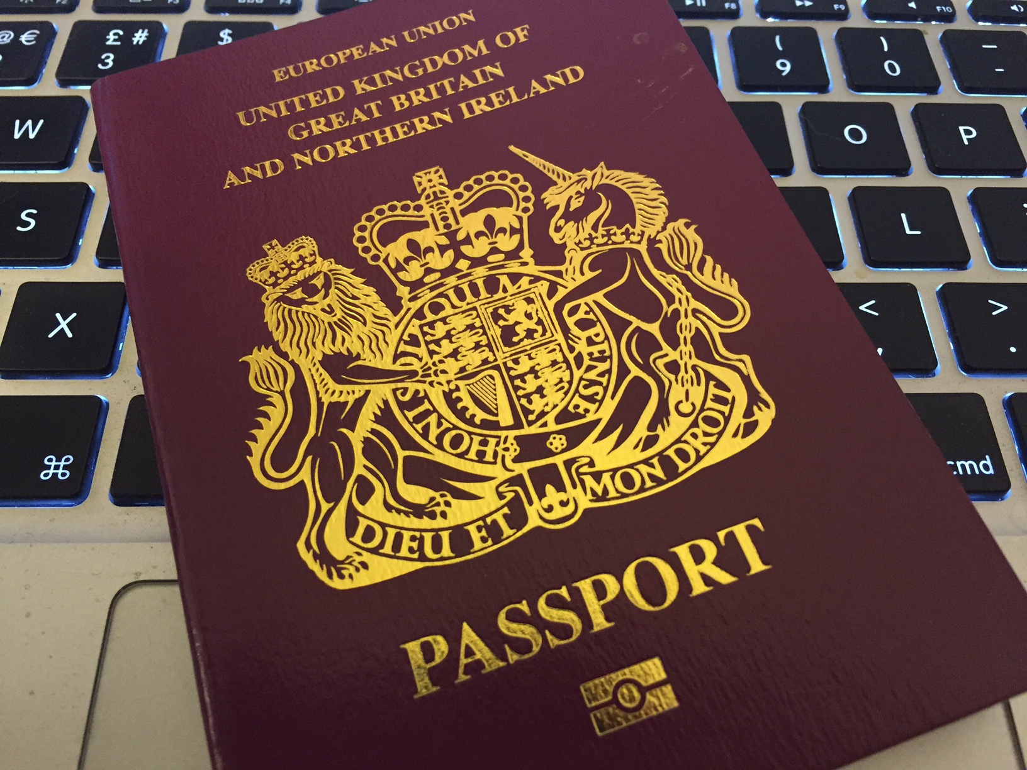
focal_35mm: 29
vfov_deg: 48.2
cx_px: 514
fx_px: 860
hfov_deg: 61.7
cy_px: 385
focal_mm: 4.15
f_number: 2.2
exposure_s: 1/20
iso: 250
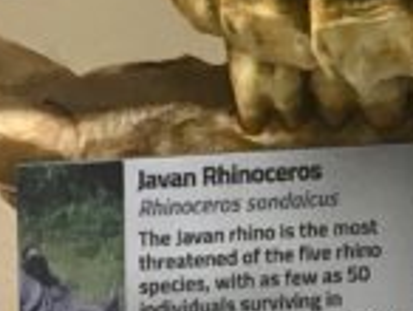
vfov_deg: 9.3
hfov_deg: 12.3
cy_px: -257
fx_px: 1828
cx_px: 617
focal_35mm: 153
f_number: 2.2
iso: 64
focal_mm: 4.15
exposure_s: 1/30
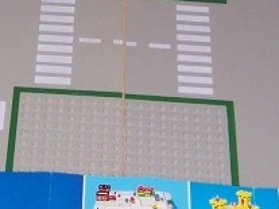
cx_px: 58
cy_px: 1
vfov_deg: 10.6
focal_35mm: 139
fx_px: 1120
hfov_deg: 14.1
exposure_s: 1/60
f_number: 2.8
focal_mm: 5.6
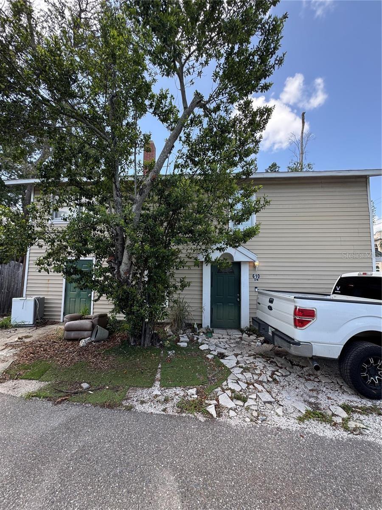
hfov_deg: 85.7
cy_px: 255
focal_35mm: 14
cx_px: 191
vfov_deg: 102.1
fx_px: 206
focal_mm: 2.22
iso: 40
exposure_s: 1/200
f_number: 2.2
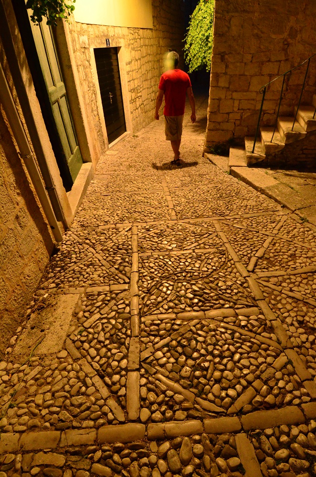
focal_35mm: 33
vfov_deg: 57.3
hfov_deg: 39.8
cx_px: 158
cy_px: 238
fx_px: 437
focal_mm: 22
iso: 4500
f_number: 5.6
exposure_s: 1/30
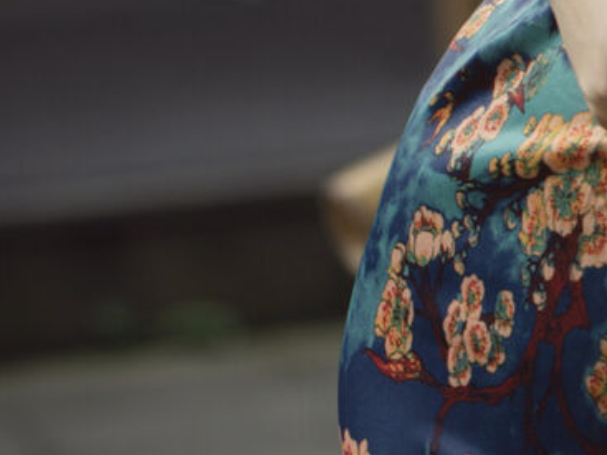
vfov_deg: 3.2
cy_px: -349
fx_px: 8186
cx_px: 986
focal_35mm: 467
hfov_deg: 4.2
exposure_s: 1/200
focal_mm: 100
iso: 160
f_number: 4
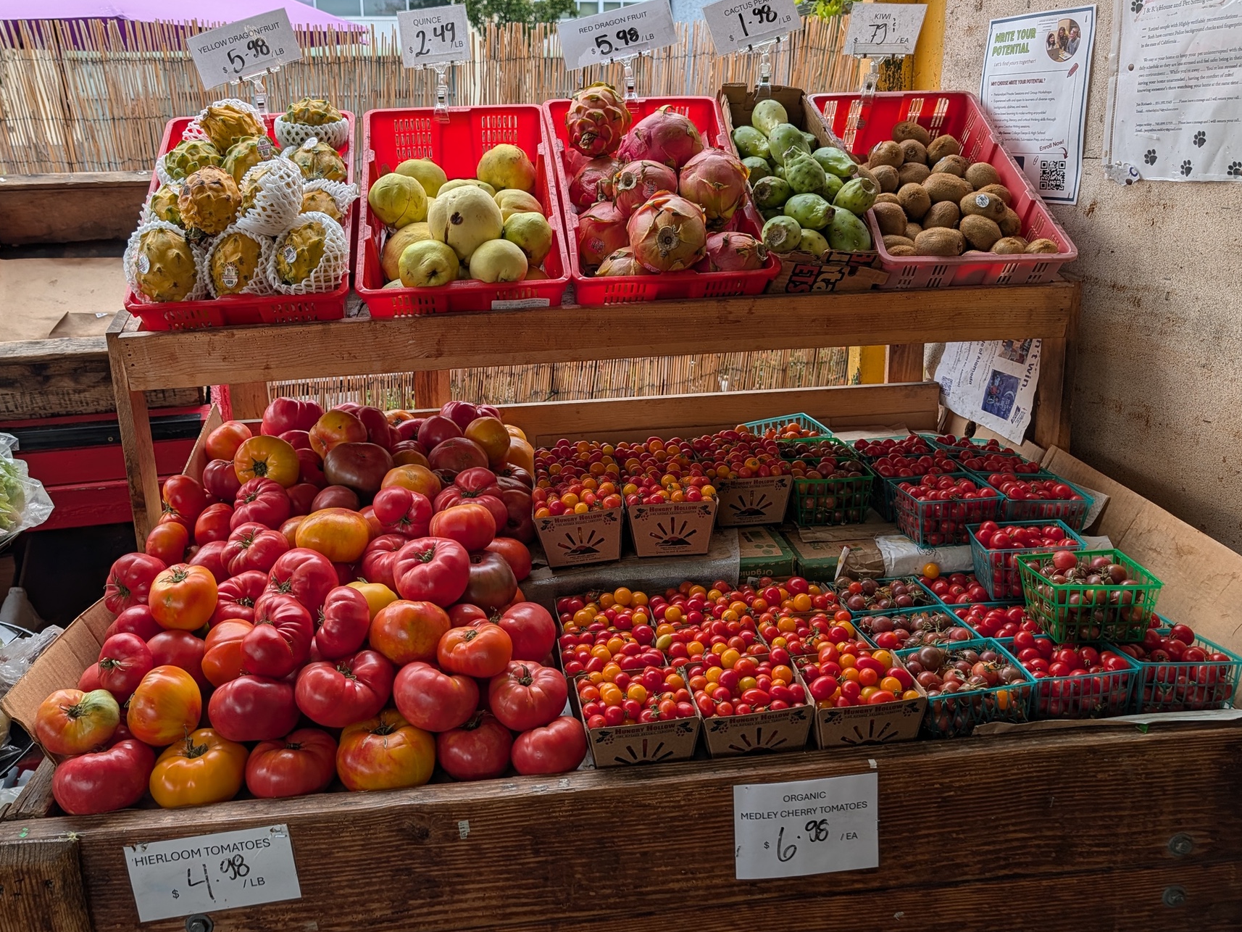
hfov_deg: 63.3
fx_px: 1005
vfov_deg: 49.6
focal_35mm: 28
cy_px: 399
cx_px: 557
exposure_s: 1/123
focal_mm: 6.9
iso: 20
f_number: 1.68
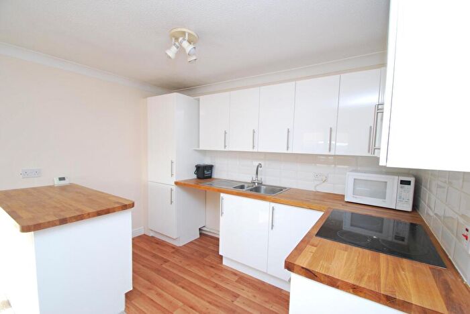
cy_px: 157
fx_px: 196
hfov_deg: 100.3
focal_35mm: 15
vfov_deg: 77.4
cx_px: 235
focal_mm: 10
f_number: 5
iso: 200
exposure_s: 1/100
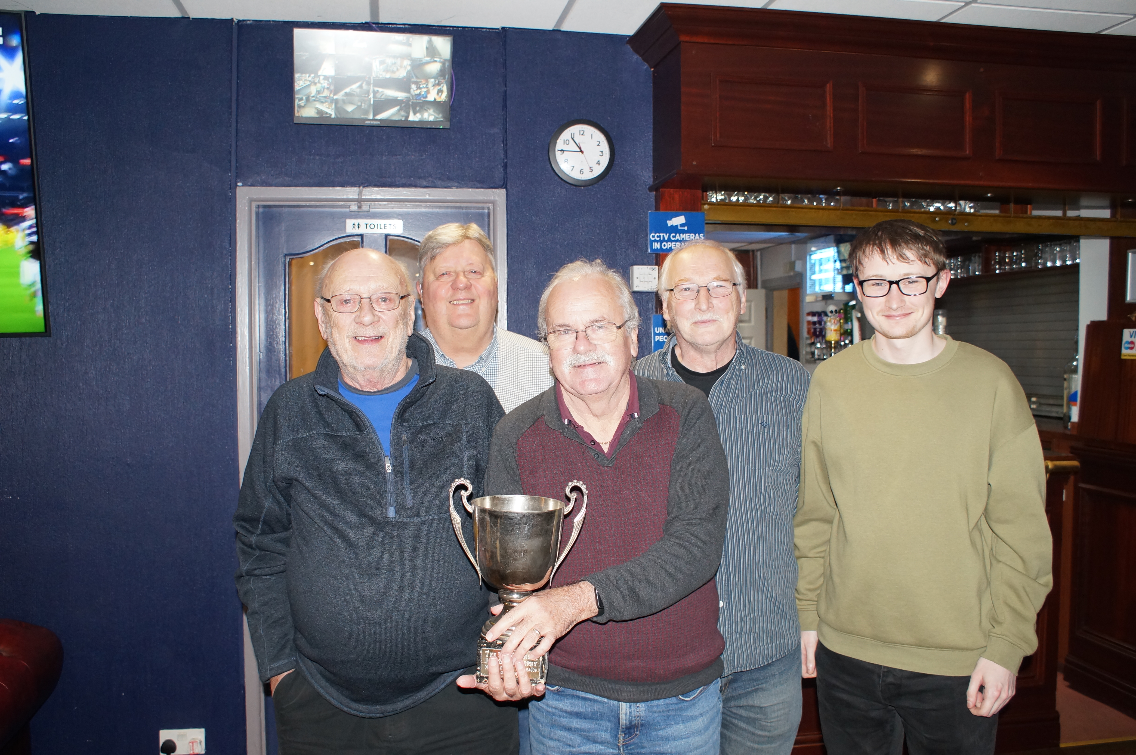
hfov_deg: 62.0
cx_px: 568
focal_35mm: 30
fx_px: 946
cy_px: 378
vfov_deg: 43.5
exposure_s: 1/60
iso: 800
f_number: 4
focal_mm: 20
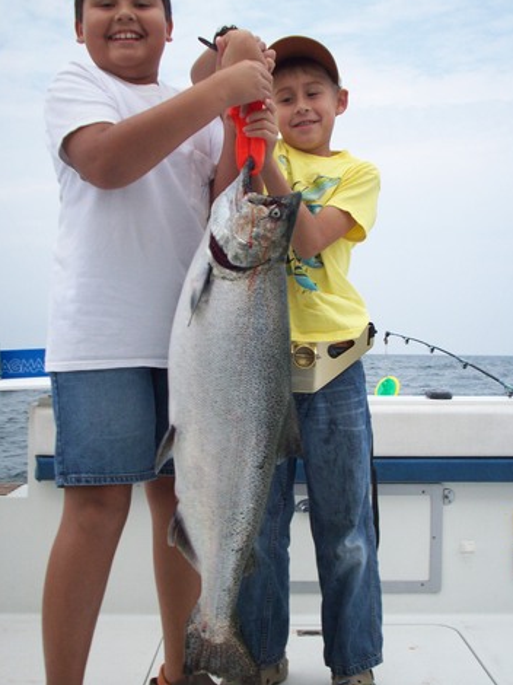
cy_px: 365
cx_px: 255
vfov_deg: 44.8
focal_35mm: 42
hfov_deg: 34.3
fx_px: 831
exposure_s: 1/222
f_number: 5.6
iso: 80
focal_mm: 6.2
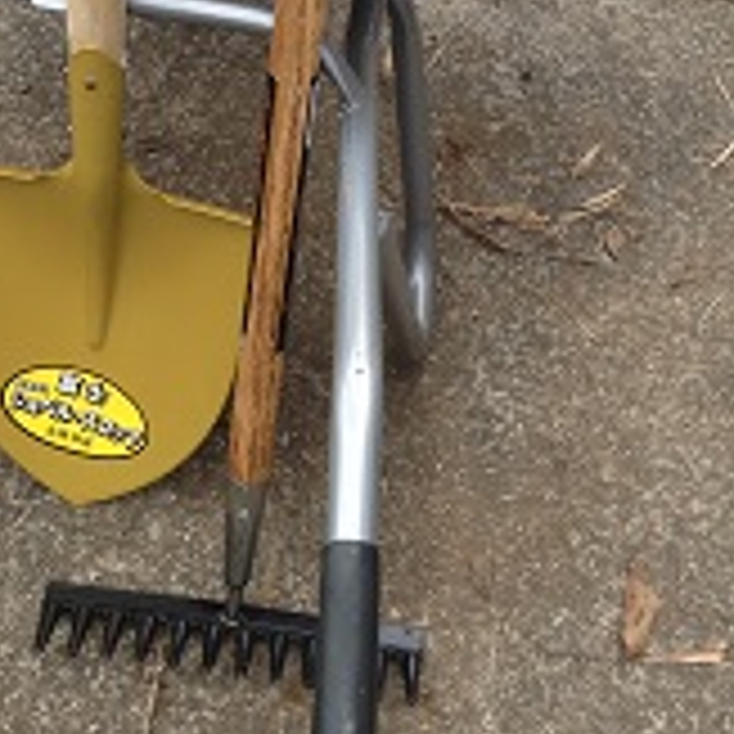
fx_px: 1823
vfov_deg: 22.8
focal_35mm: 76
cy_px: 401
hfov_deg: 22.5
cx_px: 149
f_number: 2.4
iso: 50
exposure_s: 1/210
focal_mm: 4.28
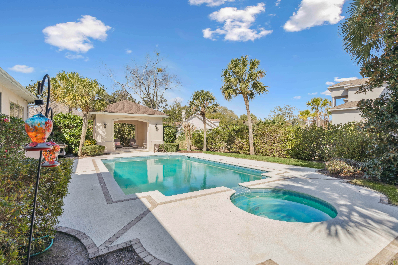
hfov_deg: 93.3
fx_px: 188
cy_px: 132
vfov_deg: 70.5
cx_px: 199
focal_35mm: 17
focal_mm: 17
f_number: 8
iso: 250
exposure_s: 1/1600
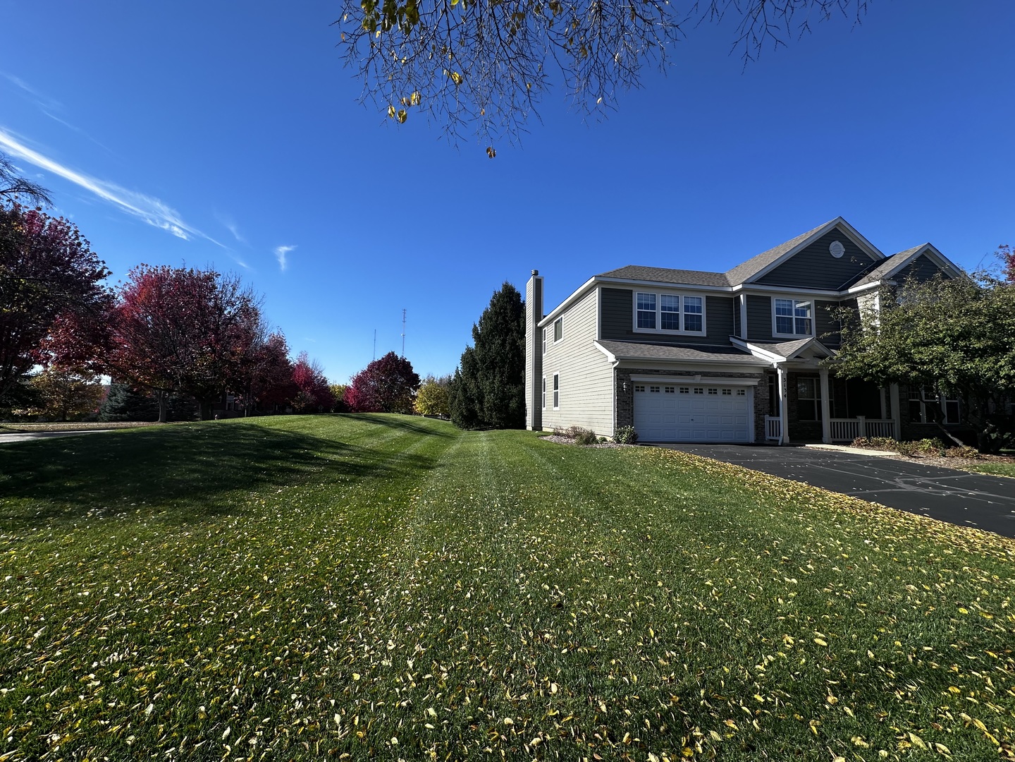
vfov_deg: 85.7
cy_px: 381
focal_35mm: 14
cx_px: 508
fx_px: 411
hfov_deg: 102.1
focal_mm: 2.22
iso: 50
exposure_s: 1/1531
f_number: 2.2
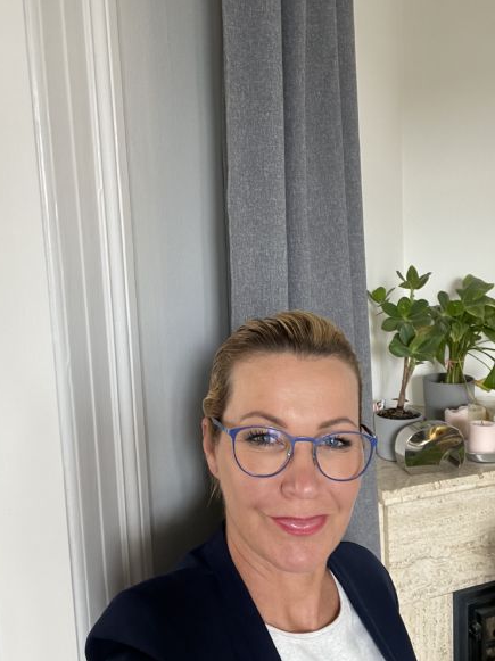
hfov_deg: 45.4
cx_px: 241
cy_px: 321
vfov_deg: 58.4
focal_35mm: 31
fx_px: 592
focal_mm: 2.71
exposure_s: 1/60
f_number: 2.2
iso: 250
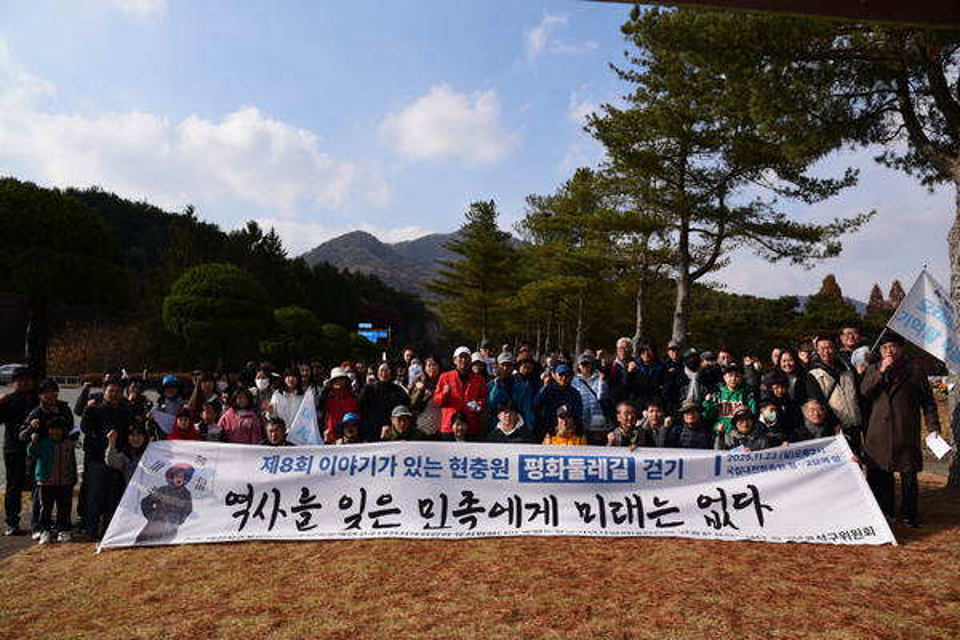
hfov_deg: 73.7
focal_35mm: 24
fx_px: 640
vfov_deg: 53.1
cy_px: 320
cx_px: 480
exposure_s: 1/200
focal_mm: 24
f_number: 11
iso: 160
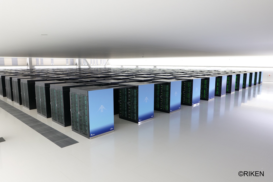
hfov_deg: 73.7
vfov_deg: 53.1
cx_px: 136
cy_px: 91
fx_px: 182
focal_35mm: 24
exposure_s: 1/100
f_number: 2.8
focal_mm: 24
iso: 1600
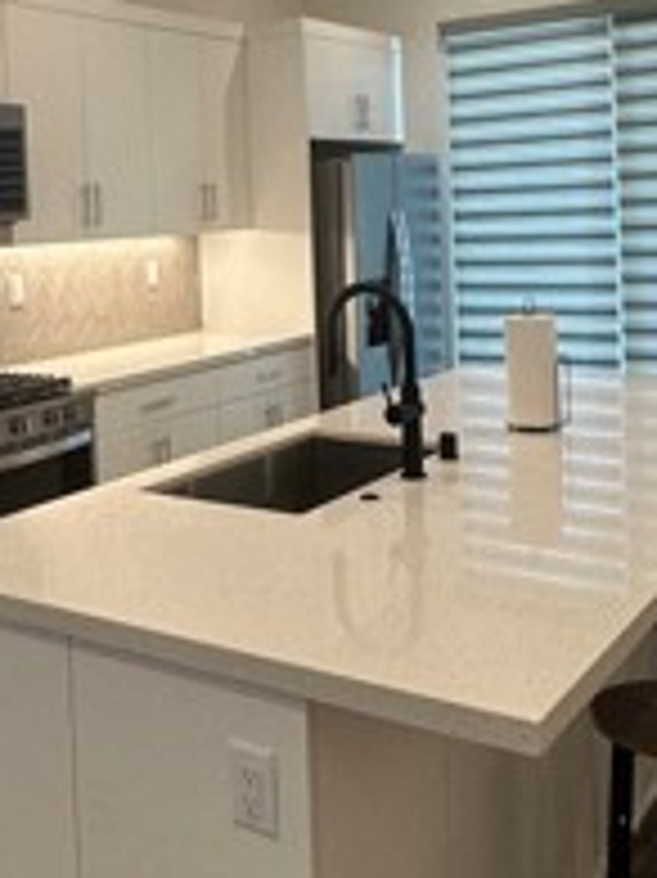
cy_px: 239
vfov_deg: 40.3
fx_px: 1165
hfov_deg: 31.1
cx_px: 198
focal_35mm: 46
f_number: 2.2
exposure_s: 1/120
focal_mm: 2.22
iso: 160
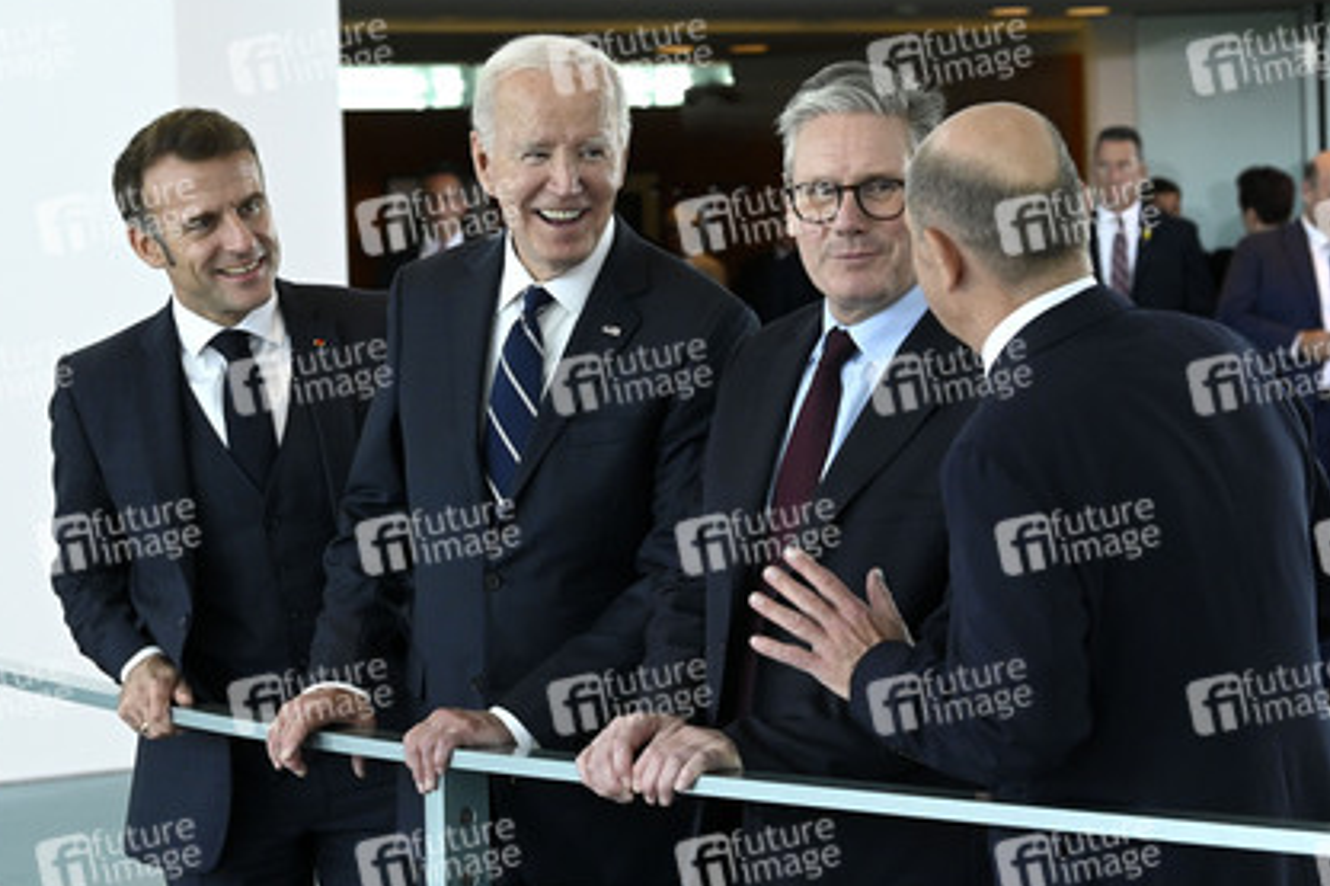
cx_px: 673
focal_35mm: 103
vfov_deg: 13.3
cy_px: 457
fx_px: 3804
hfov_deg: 19.8
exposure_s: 1/640
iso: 4000
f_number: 7.1
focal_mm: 95
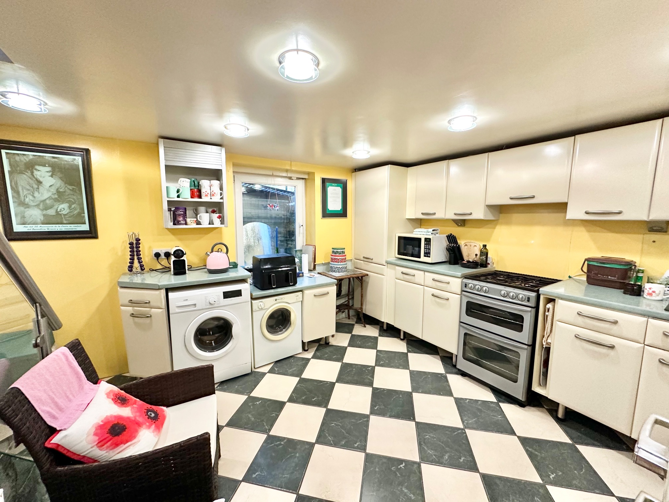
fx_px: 271
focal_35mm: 14
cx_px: 334
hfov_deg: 102.1
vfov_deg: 85.7
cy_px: 251
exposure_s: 1/50
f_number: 2.2
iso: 250
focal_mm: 2.22
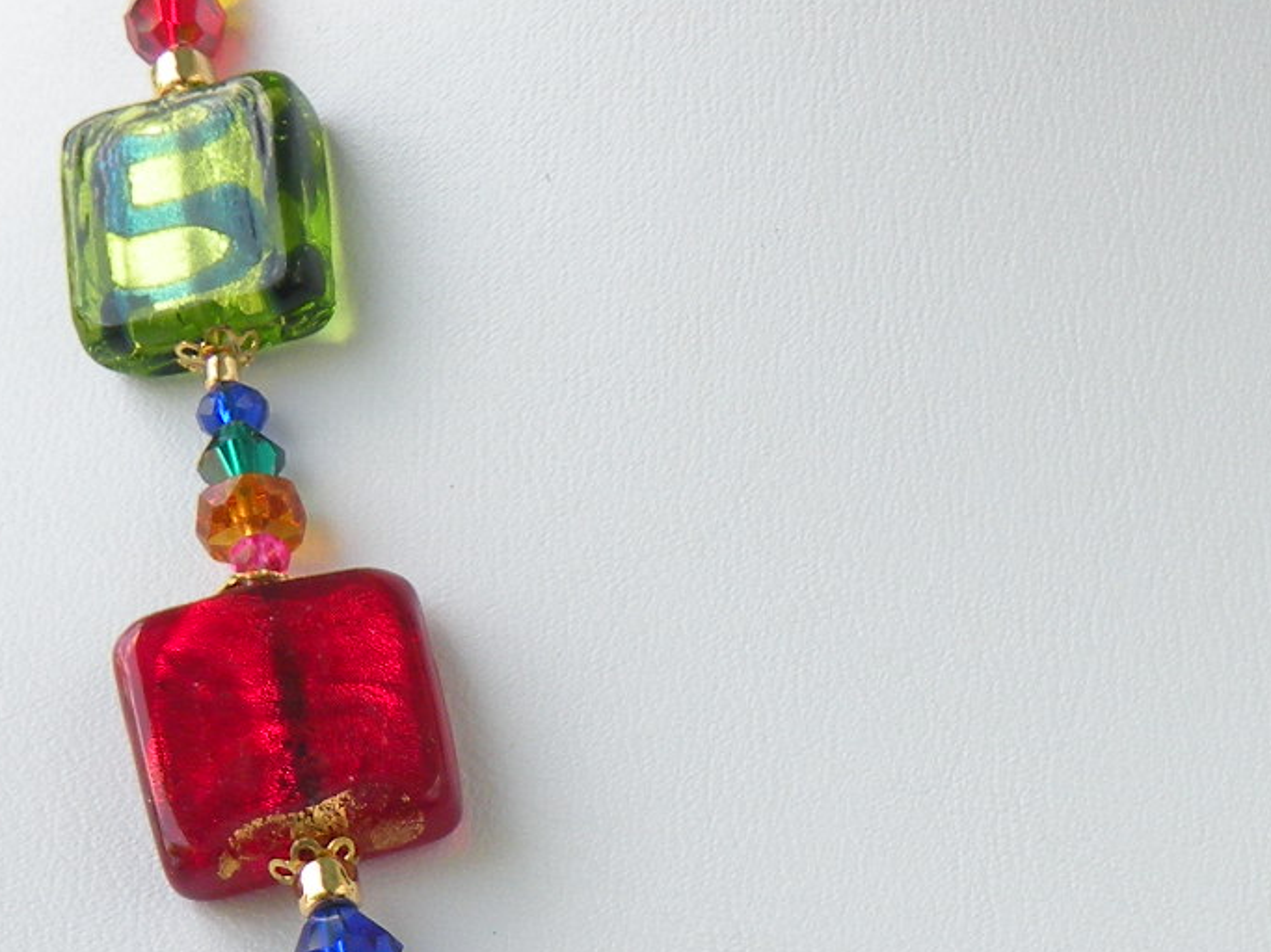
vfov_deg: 8.8
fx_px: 6167
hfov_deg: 11.7
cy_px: 976
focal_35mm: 168
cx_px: 1163
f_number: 4
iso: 64
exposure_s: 1/98.5
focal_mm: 9.8
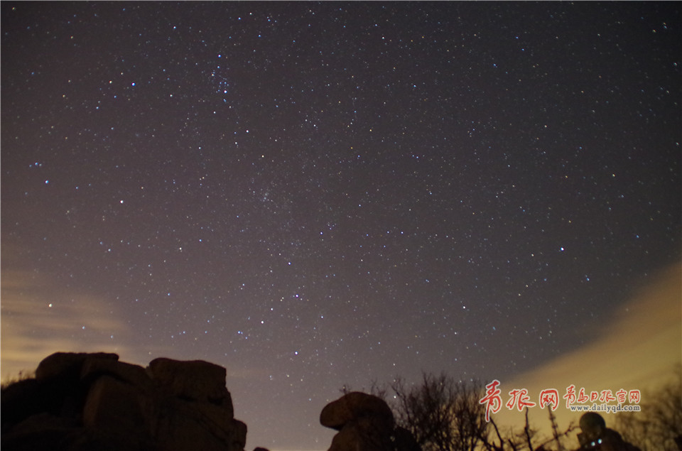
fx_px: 510
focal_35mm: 27
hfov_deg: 67.5
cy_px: 226
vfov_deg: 47.7
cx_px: 341
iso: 3200
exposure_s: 30
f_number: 3.5
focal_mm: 18
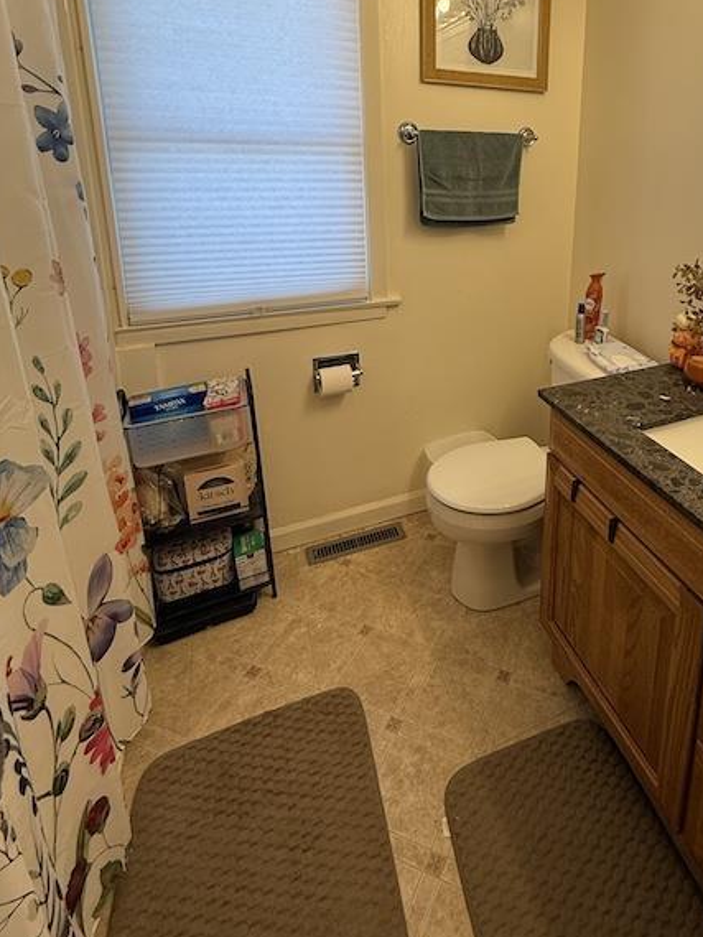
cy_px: 281
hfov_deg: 60.6
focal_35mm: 21
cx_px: 510
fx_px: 568
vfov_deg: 75.4
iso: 100
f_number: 2.2
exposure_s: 1/120
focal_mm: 2.22
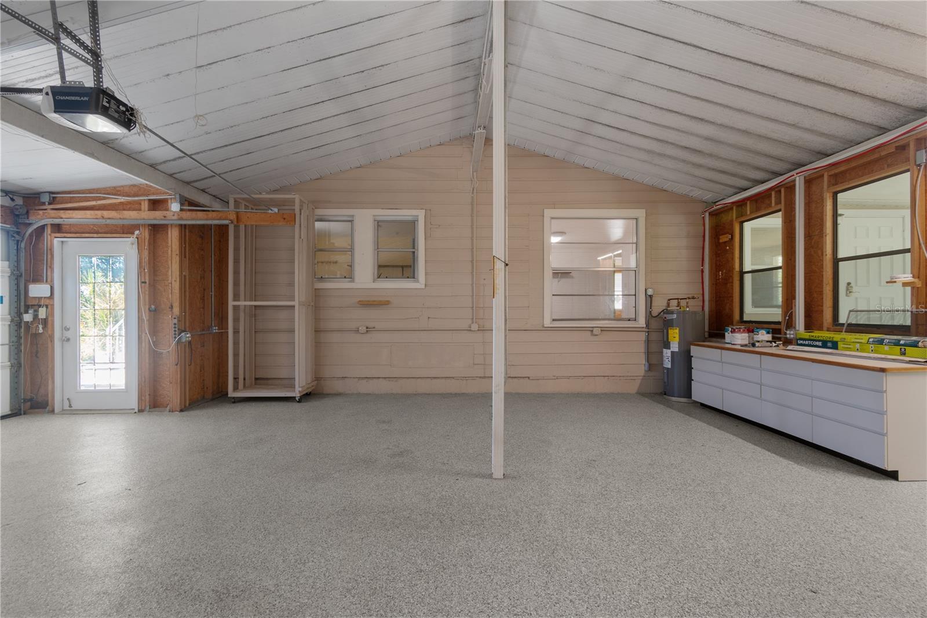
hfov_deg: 100.4
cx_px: 464
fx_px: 386
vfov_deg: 77.3
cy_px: 309
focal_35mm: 15
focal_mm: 10
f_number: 7.1
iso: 100
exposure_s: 2
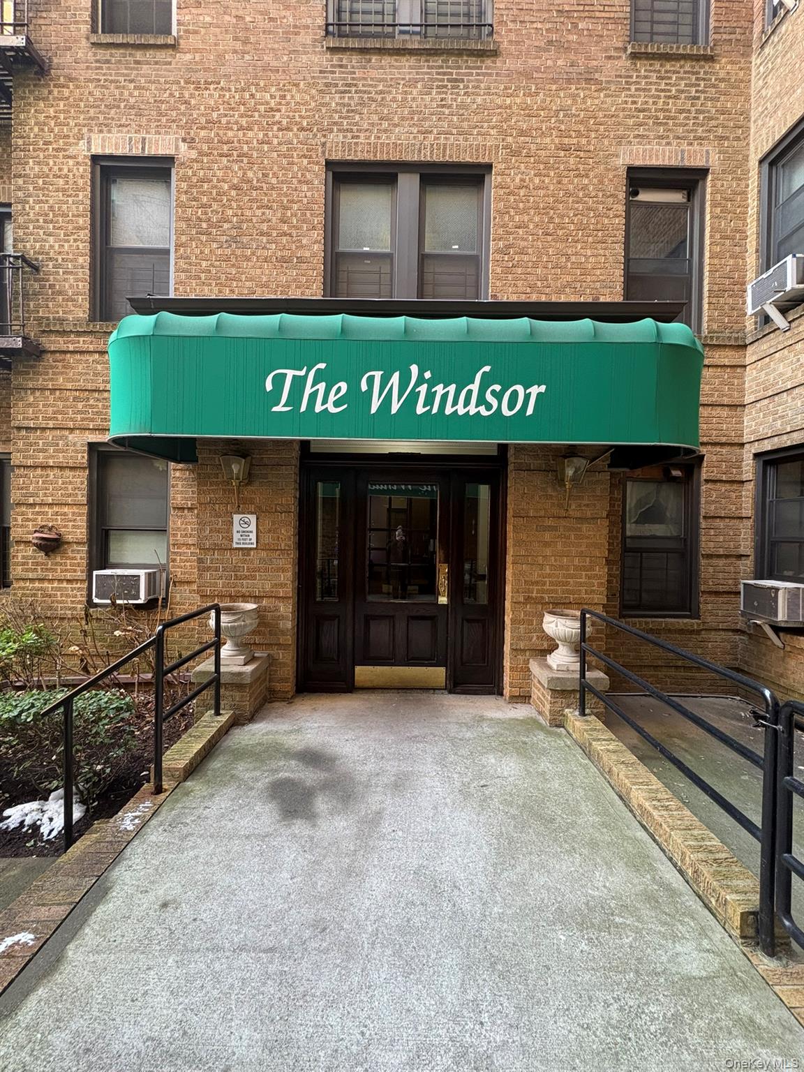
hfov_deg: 85.7
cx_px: 402
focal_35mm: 14
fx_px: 434
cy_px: 536
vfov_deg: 102.1
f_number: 2.2
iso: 250
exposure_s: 1/60
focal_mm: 2.22
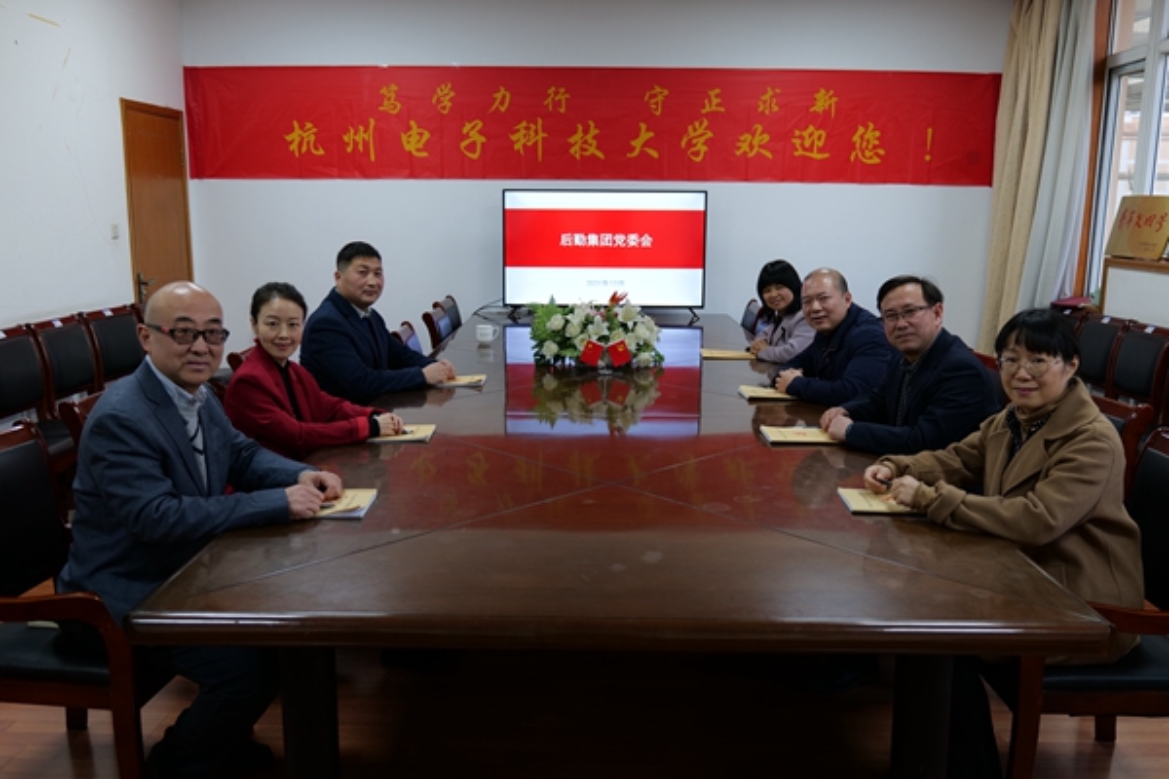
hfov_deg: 61.9
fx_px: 974
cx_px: 584
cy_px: 390
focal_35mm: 30
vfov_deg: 43.6
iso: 640
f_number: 4.2
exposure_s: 1/60
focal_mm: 30
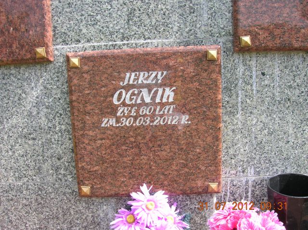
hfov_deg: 54.0
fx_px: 302
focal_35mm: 34
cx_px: 154
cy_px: 115
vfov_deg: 41.7
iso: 50
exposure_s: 1/162
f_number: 4.9
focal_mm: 5.7
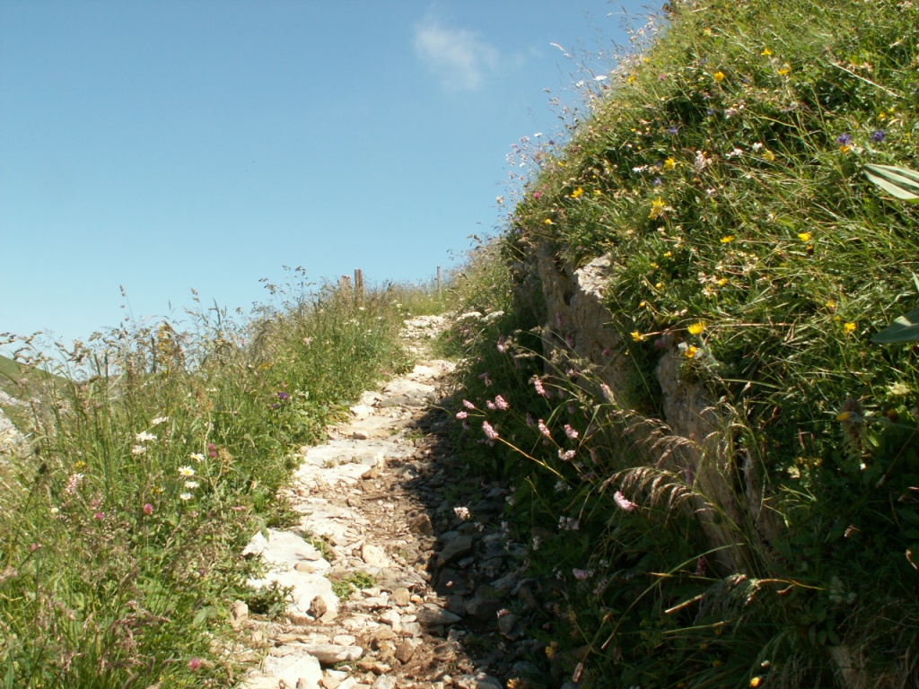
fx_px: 929
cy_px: 344
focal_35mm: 35
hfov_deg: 52.6
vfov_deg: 40.7
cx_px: 460
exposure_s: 1/200
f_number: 5.6
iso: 50
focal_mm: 5.86
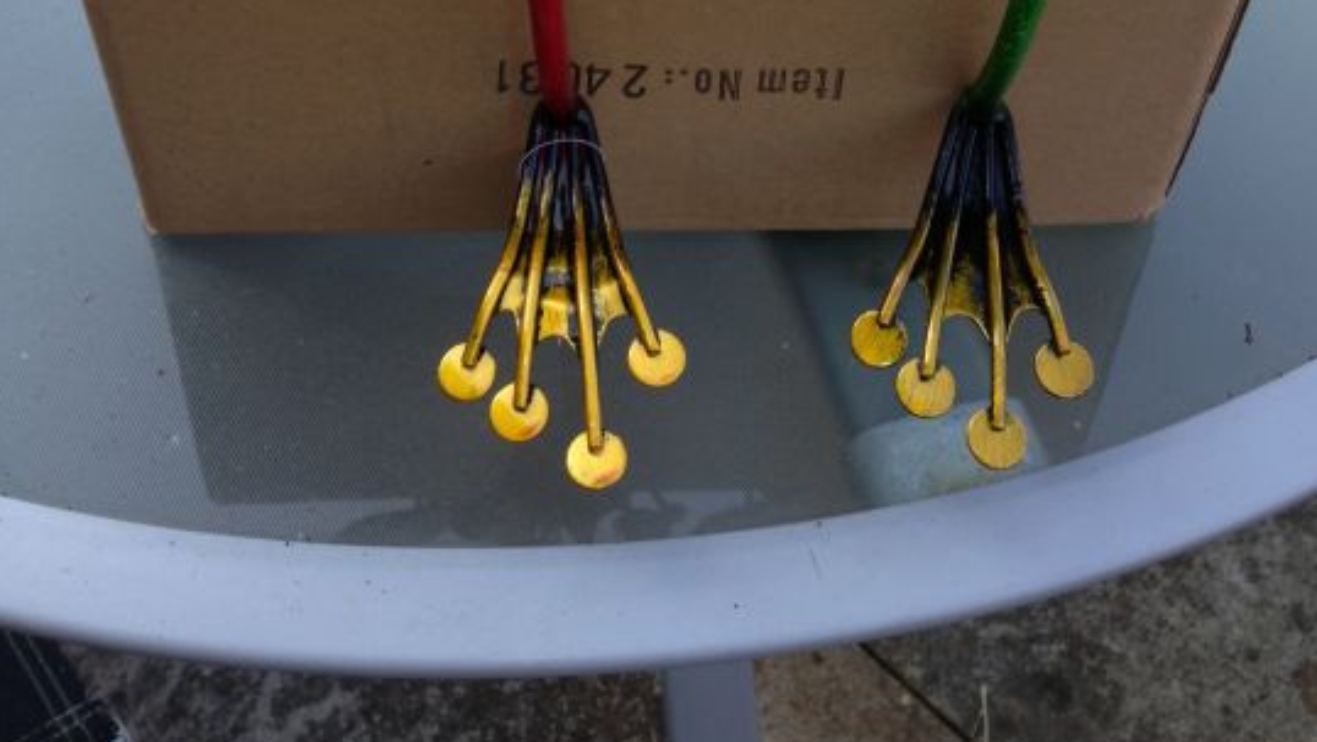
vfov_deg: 22.9
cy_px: -89
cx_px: 663
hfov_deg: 42.1
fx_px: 1712
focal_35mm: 49
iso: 50
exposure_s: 1/221
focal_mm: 4.13
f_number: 2.4
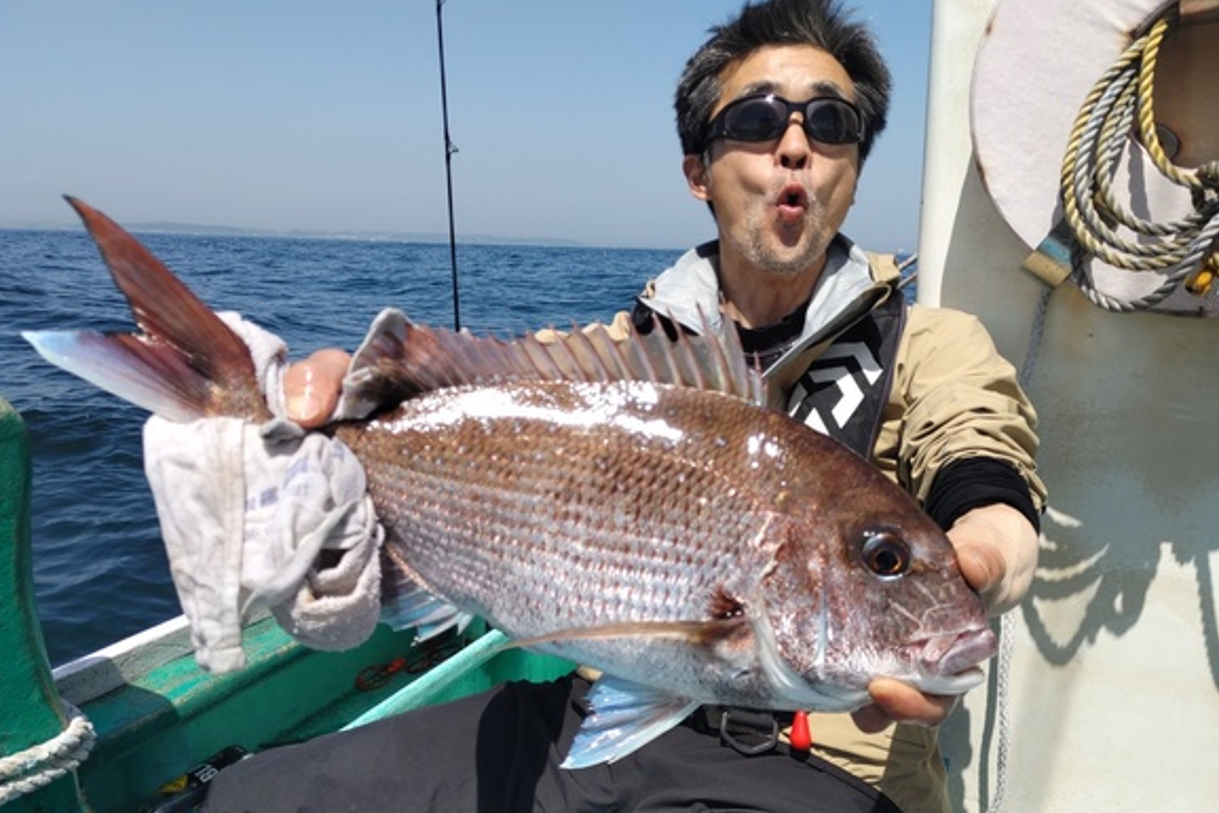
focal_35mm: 30
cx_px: 611
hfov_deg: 61.9
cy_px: 435
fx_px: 1016
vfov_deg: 43.6
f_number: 1.79
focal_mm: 4.8
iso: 50
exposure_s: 1/829
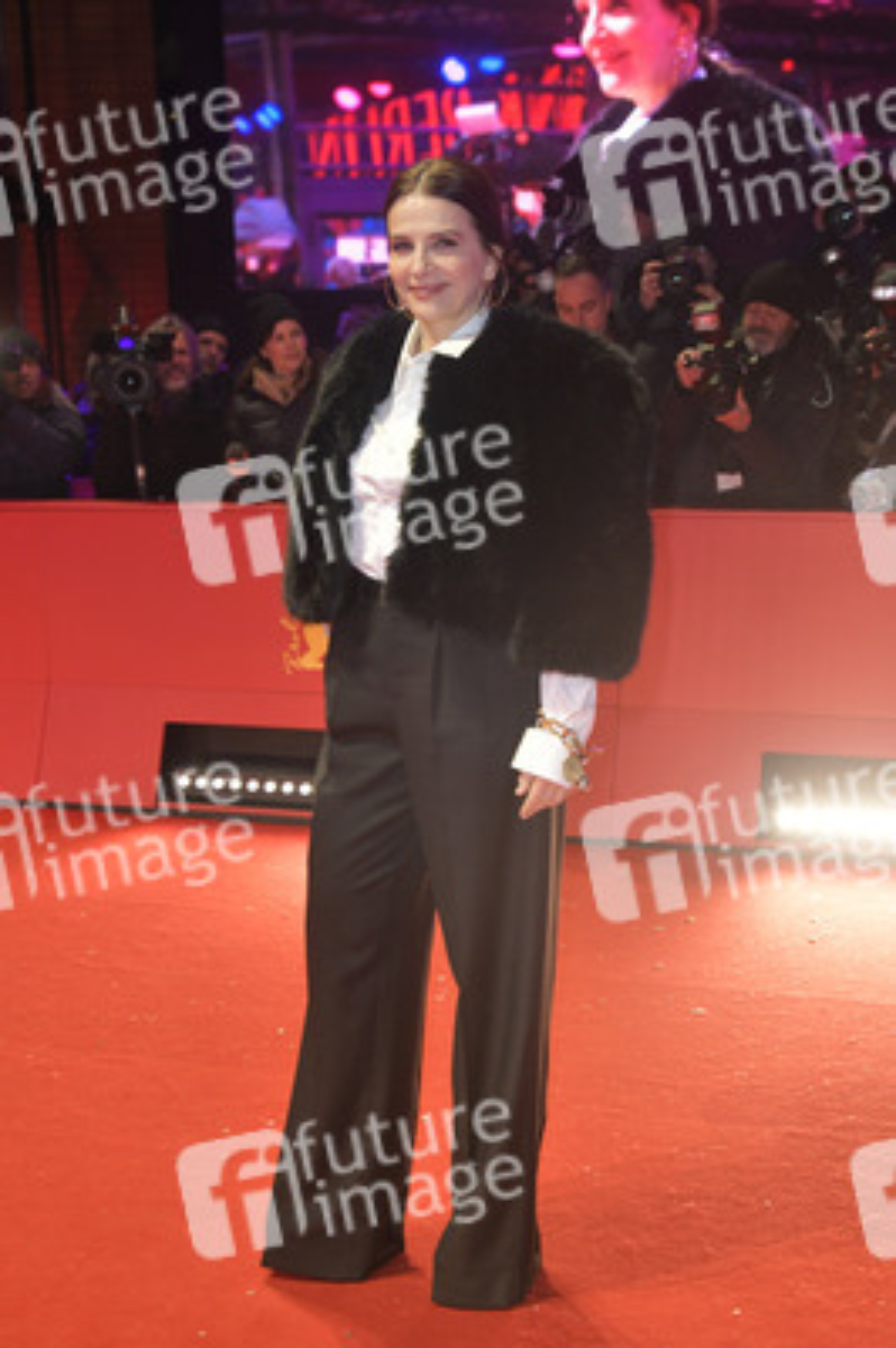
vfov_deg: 41.1
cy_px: 674
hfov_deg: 28.0
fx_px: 1795
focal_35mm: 48
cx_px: 448
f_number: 5.6
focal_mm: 48
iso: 2000
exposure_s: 1/200
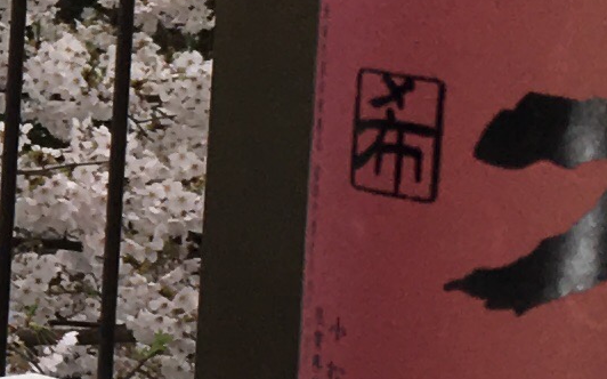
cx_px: -769
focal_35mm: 233
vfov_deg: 5.6
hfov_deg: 8.4
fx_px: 3853
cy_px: 67
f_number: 2.2
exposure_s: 1/196
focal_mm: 4.15
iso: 25
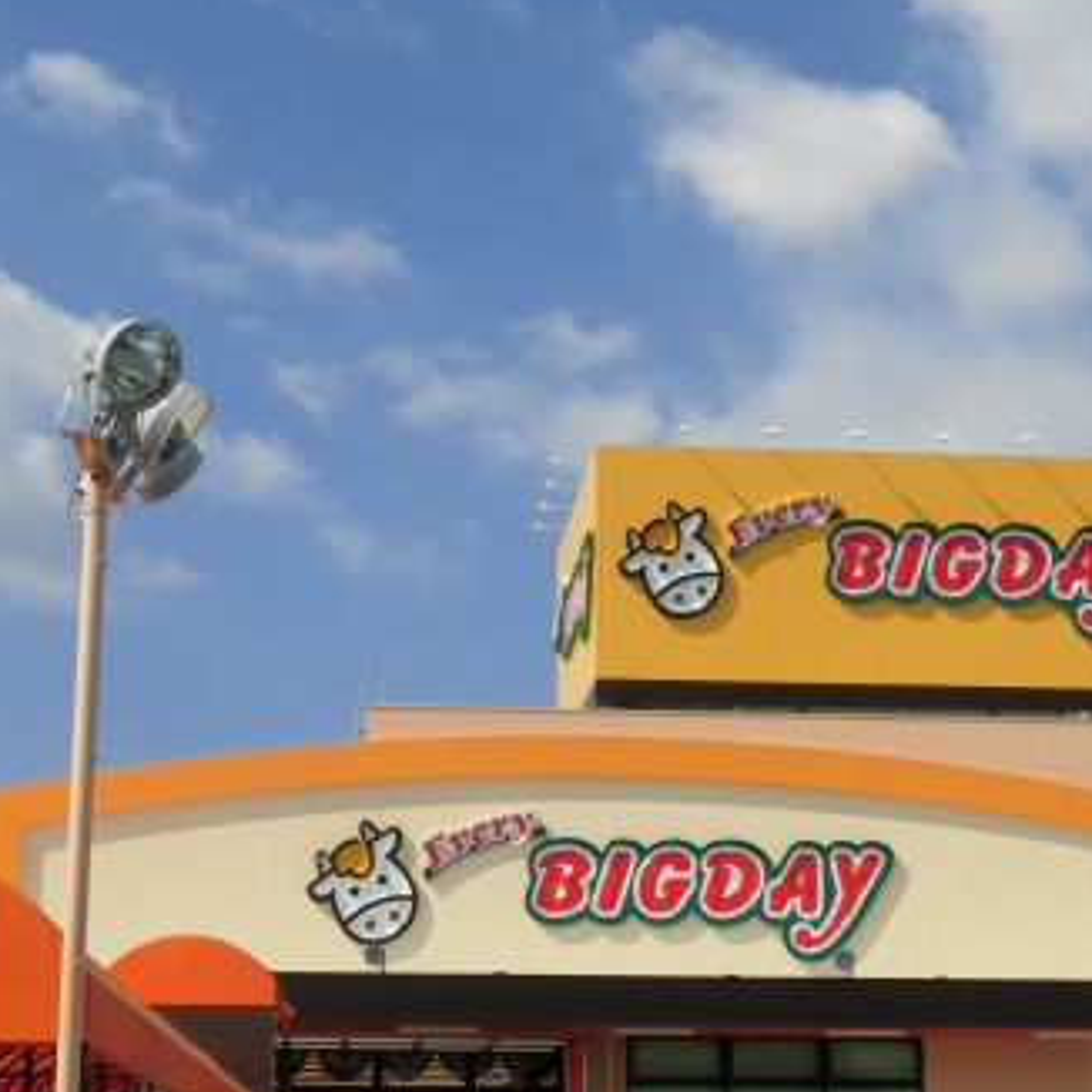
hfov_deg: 26.1
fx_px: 2356
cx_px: 573
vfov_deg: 26.1
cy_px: 653
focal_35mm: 66
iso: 80
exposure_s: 1/200
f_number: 9.9
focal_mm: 6.67
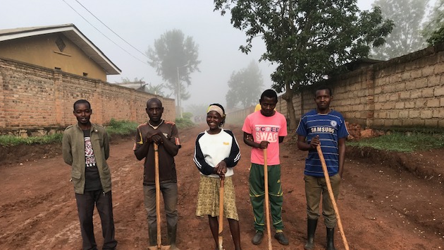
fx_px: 365
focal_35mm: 31
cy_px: 169
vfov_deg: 37.3
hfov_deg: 62.6
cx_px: 221
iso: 20
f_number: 1.8
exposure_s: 1/721
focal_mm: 3.99
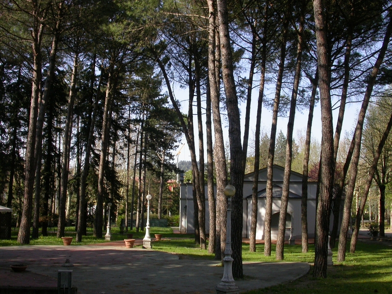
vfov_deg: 37.7
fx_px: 430
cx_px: 196
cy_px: 147
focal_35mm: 38
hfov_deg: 49.0
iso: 100
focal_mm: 7.85
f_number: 6
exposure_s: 1/262
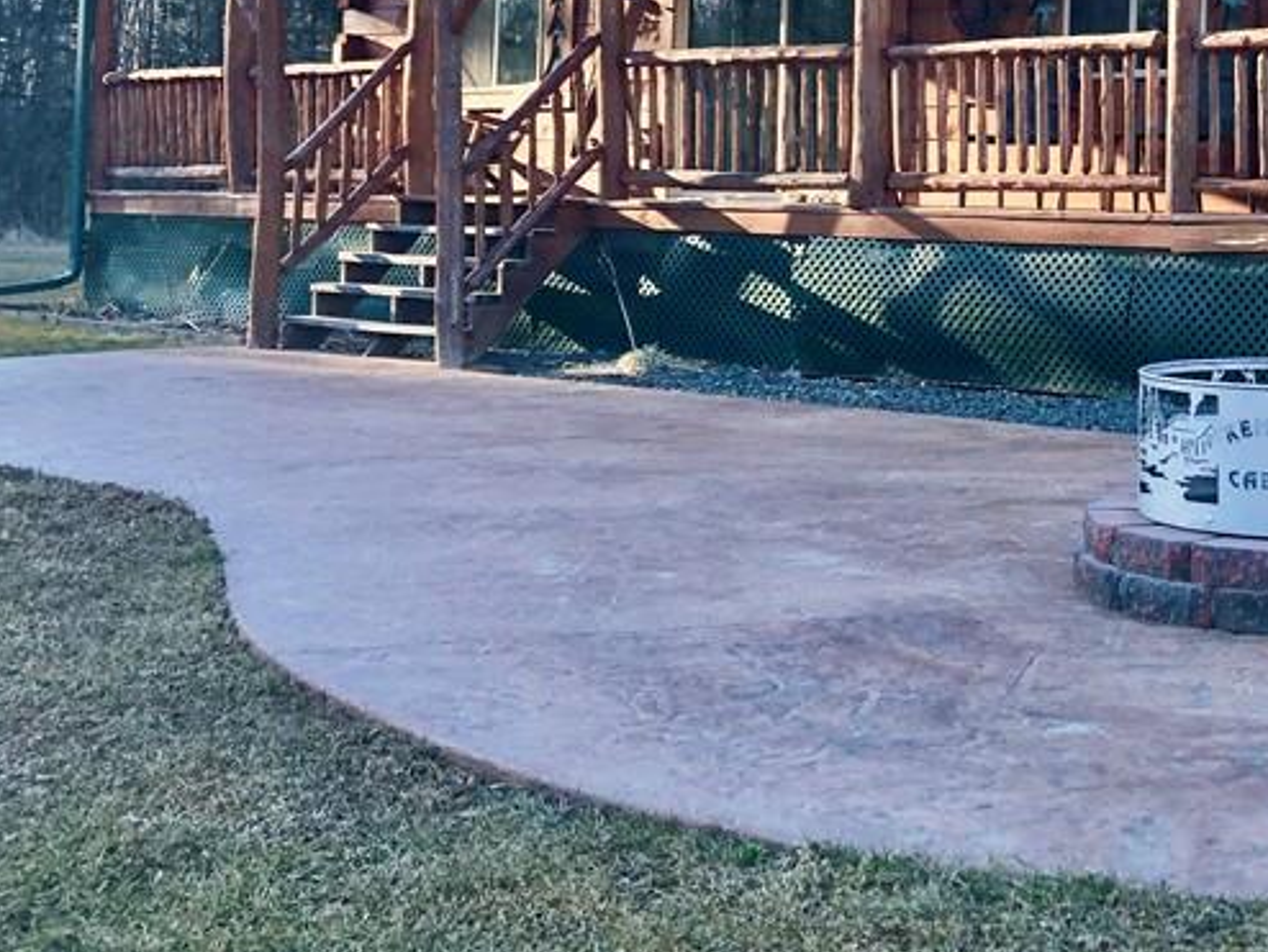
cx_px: 1170
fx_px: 2126
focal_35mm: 58
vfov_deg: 24.7
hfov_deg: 31.5
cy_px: 131
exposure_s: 1/480
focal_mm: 3.99
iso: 20
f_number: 1.8
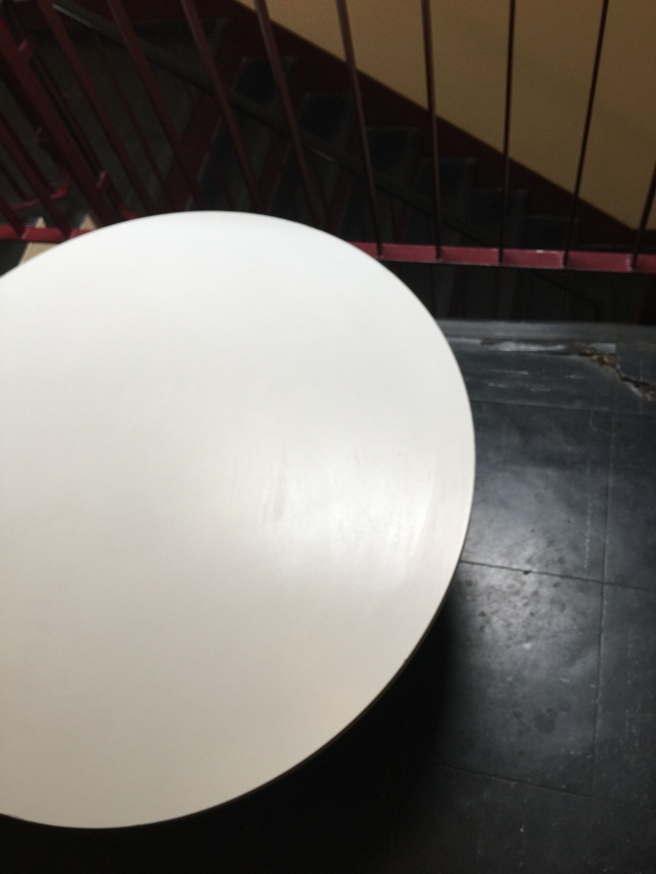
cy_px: 437
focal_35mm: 29
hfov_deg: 48.2
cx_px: 328
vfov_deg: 61.7
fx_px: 733
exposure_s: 1/33
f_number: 2.2
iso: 40
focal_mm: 4.15
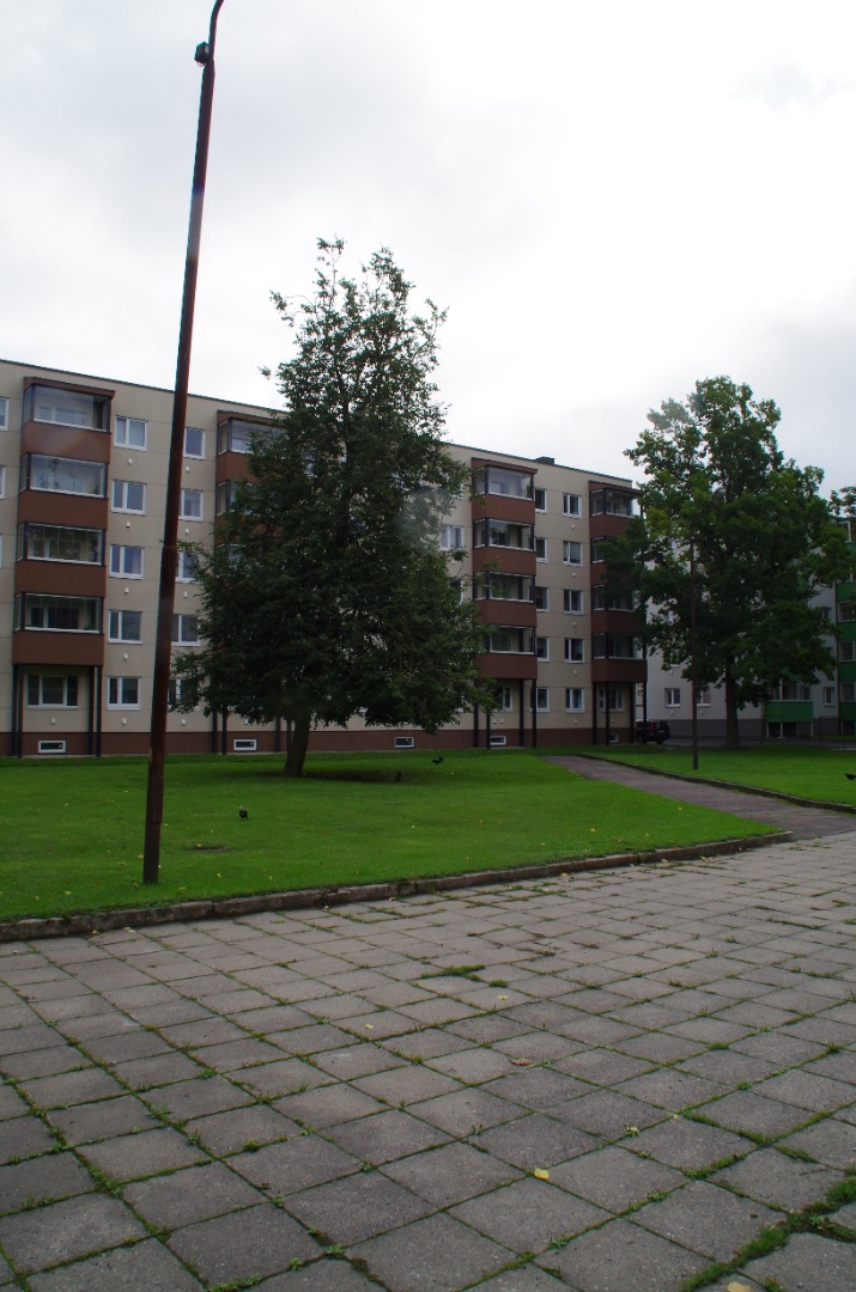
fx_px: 968
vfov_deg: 67.5
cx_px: 428
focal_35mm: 27
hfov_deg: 47.7
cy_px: 646
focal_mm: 18
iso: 200
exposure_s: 1/125
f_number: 11
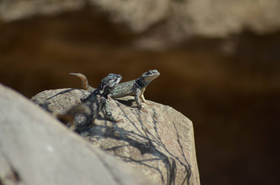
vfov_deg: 3.5
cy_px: 92
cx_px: 140
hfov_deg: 5.3
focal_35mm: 390
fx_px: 3027
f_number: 5.6
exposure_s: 1/2000
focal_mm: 260
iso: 280
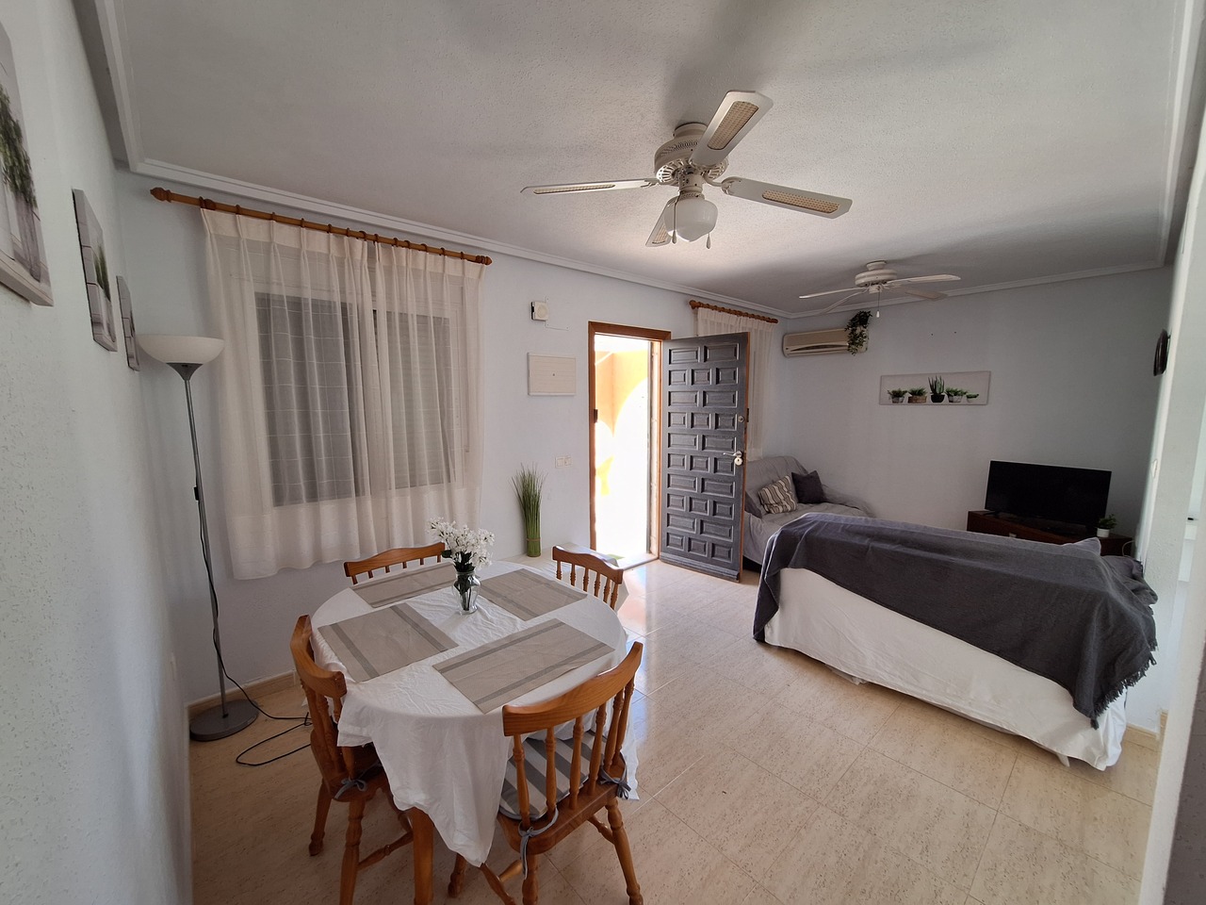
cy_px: 452
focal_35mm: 13
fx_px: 453
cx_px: 603
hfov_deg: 106.2
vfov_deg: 89.9
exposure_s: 1/50
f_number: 2.2
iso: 80
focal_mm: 1.74
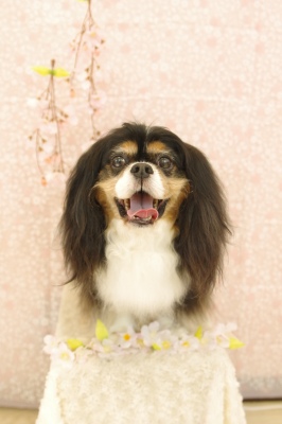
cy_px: 212
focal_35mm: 42
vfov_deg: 46.4
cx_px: 141
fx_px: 494
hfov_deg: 31.8
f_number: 2.8
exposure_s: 1/100
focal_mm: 28
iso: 1250
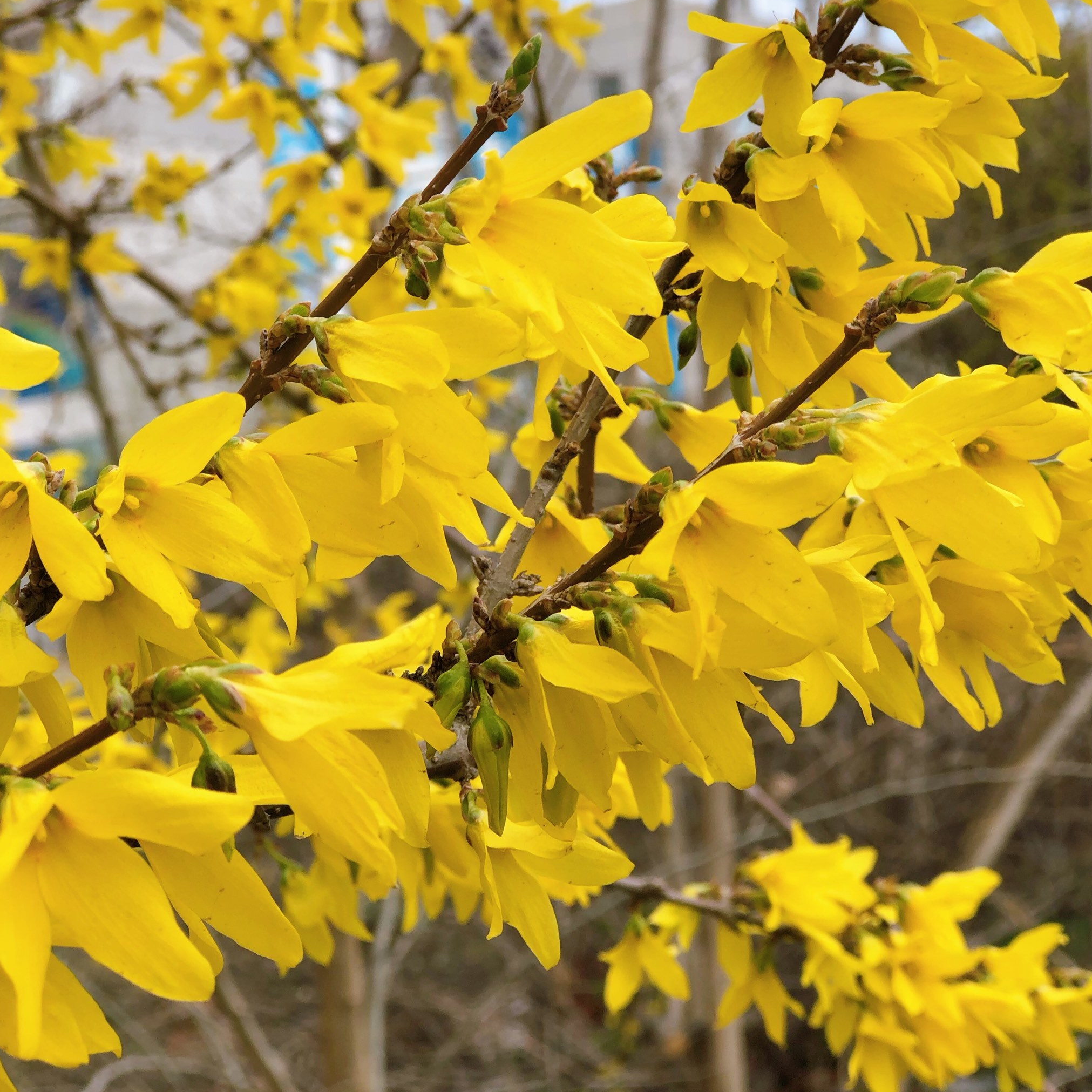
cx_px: 544
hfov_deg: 25.4
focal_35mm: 68
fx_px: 2427
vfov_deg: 25.4
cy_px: 513
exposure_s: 1/363
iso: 20
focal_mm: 6.6
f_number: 2.8
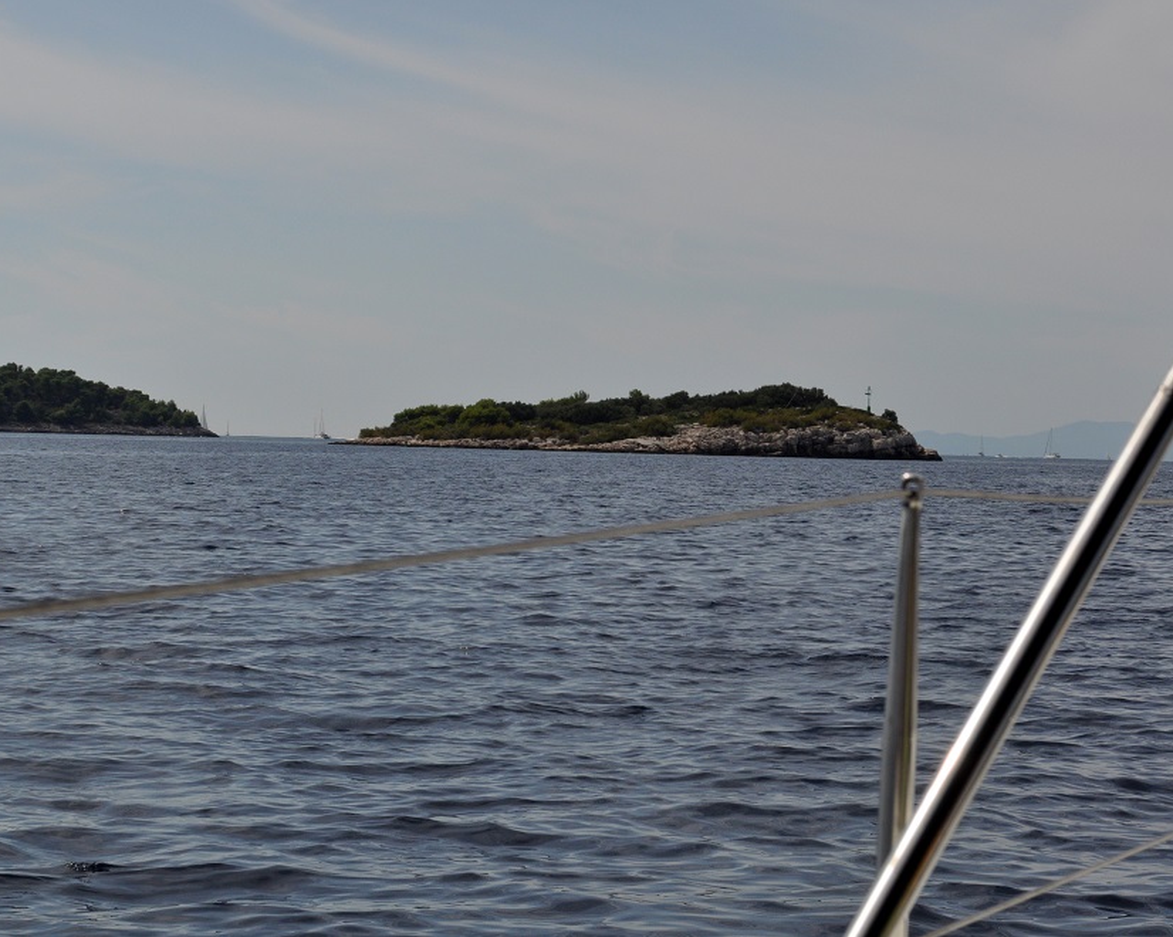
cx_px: 670
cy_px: 469
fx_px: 3247
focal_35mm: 94
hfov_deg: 20.5
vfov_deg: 16.4
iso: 500
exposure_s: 1/800
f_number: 14
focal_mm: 55
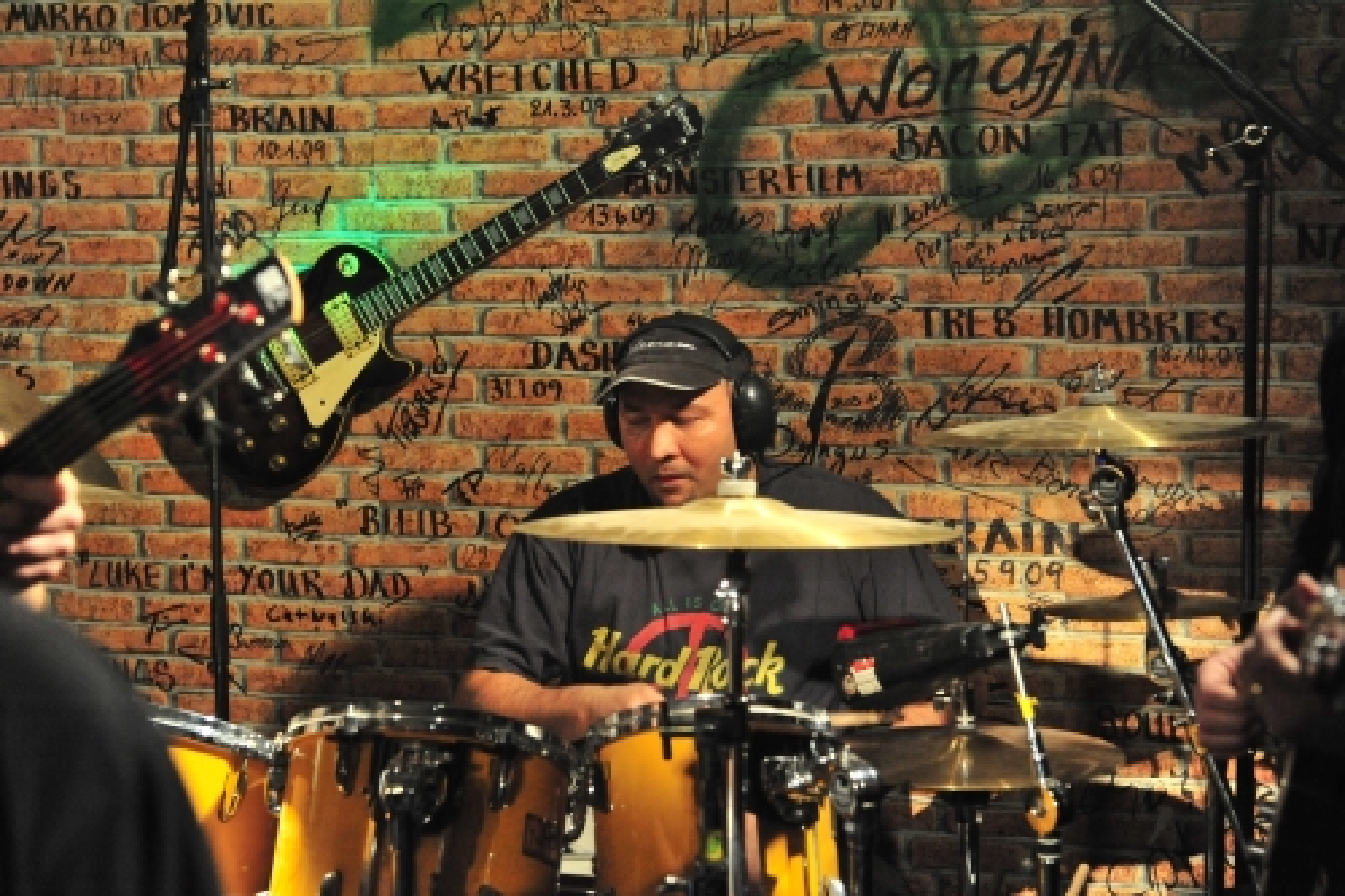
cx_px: 672
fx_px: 2614
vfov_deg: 19.4
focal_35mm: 70
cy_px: 448
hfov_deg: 28.9
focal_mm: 70
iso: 6400
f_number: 5
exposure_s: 1/125
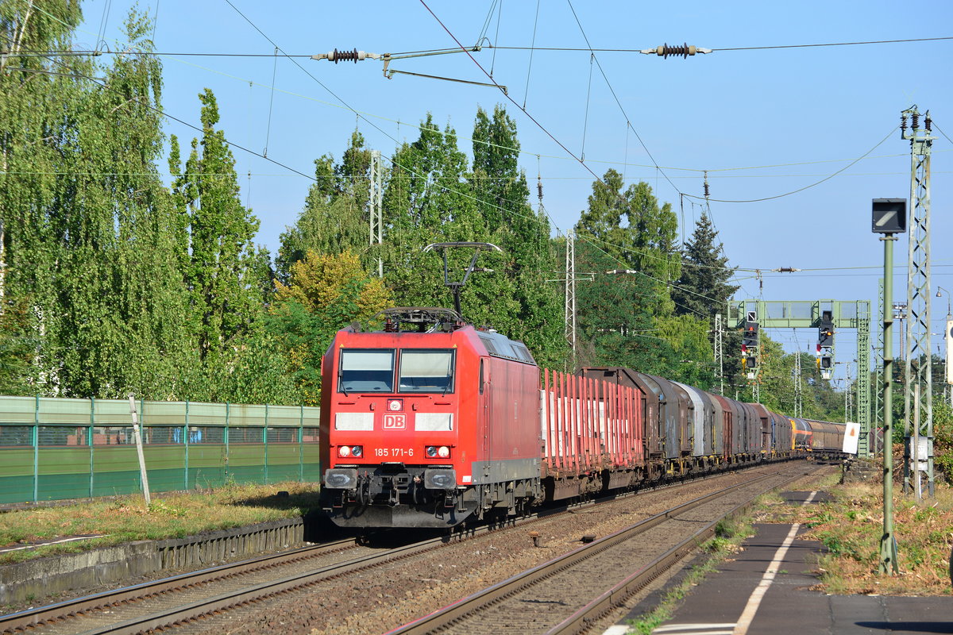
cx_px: 476
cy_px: 318
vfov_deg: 8.2
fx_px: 4447
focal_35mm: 168
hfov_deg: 12.2
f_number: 8
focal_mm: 112
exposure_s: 1/640
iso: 200
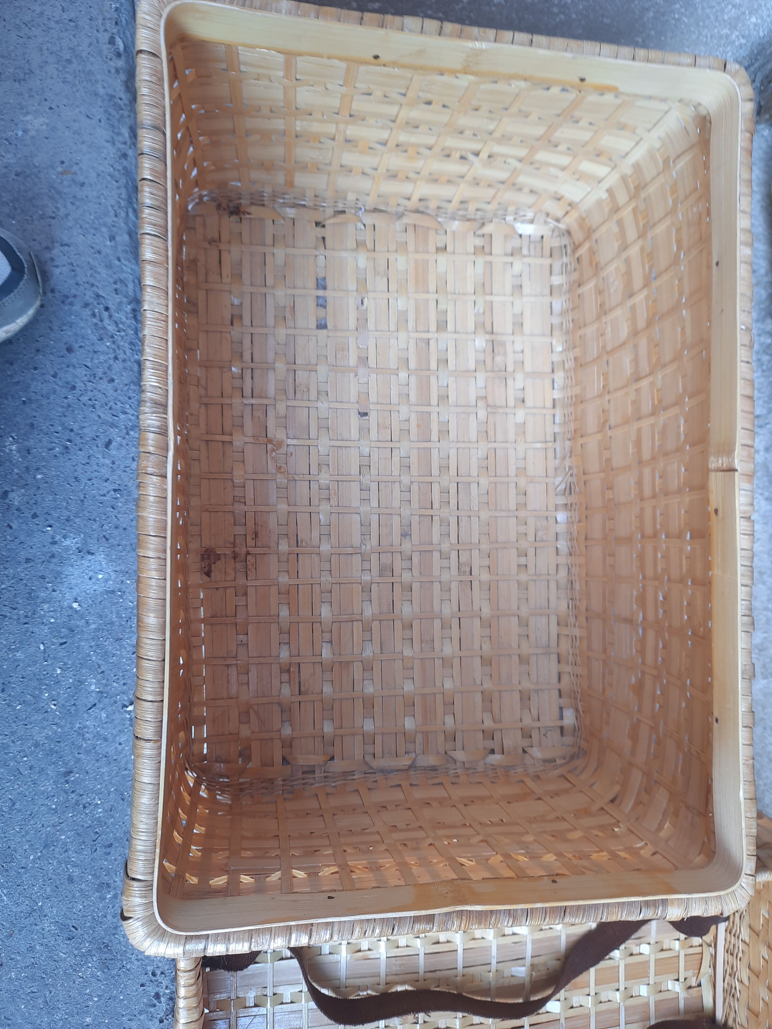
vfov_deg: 69.4
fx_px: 743
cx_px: 386
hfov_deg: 54.9
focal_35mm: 25
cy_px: 514
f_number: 2
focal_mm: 4.6
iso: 40
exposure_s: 1/50
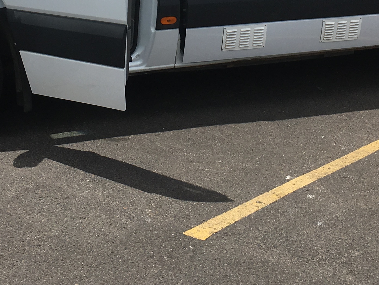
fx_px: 920
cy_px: -81
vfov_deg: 16.6
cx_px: 152
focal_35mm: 84
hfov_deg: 23.2
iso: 25
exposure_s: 1/2653
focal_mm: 4.15
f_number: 2.2
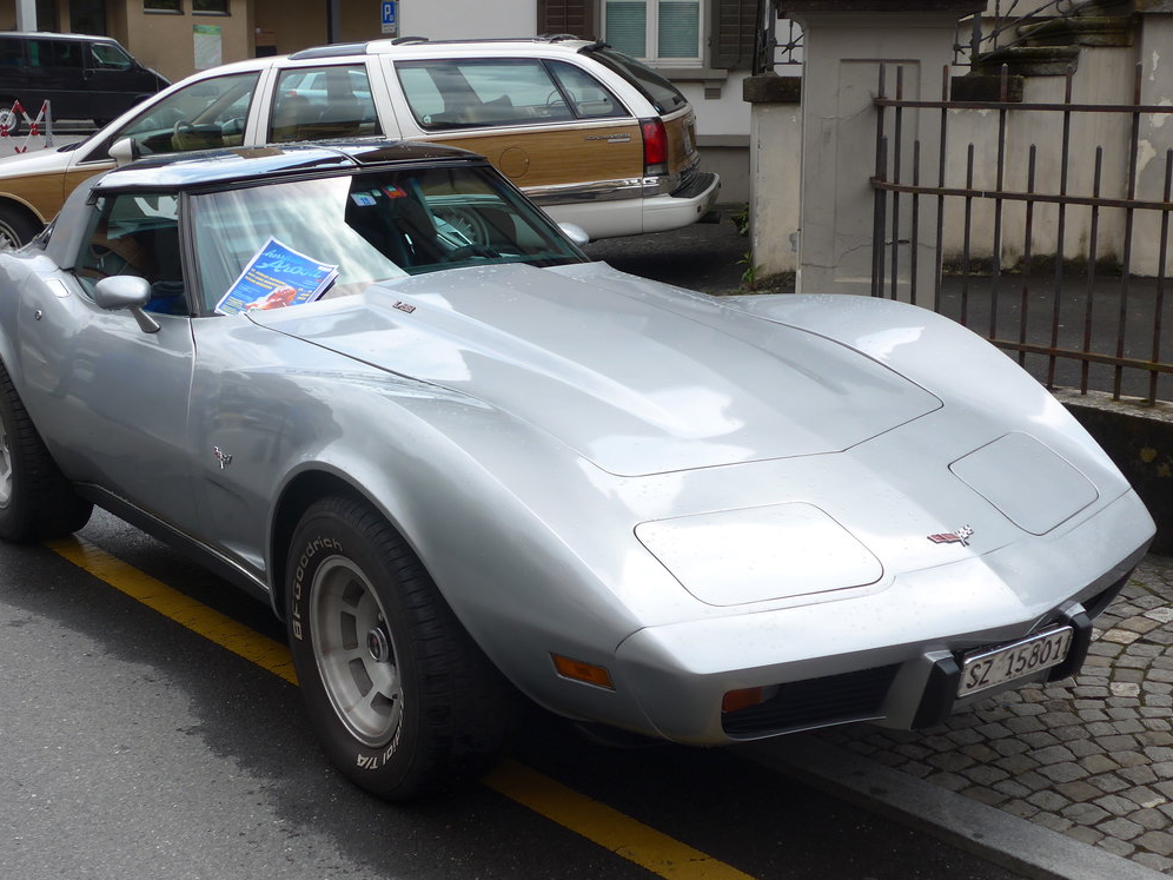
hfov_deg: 36.2
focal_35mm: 53
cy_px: 494
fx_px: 1796
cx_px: 559
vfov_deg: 27.5
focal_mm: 9
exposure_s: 1/1000
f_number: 2.8
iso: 80
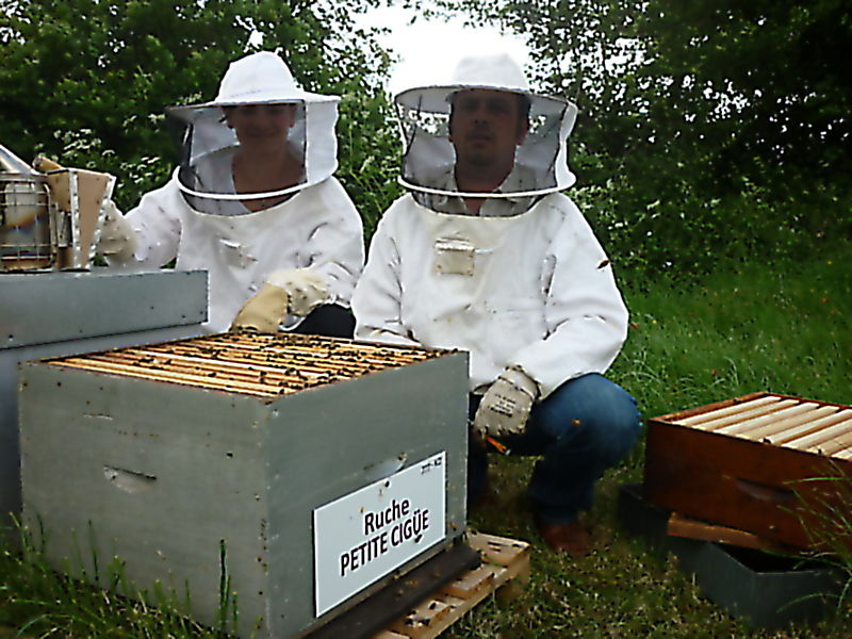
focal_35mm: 33
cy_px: 320
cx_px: 426
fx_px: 812
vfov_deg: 42.9
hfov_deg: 55.4
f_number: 2.8
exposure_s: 1/400
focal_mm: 5.5
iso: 80
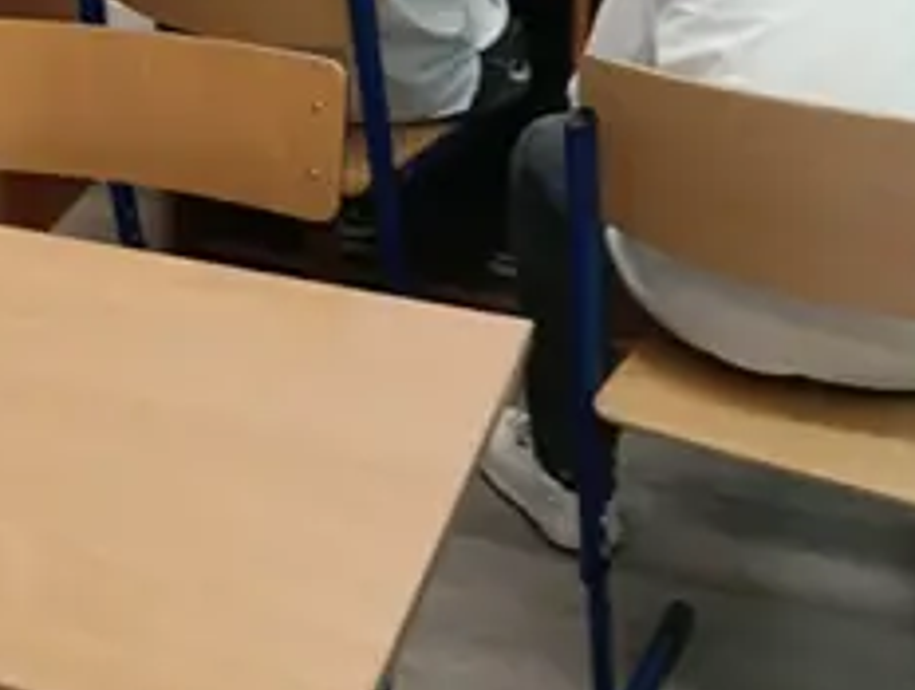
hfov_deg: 26.3
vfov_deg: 20.7
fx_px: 1775
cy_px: -110
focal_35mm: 67
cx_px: -130
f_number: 1.8
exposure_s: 1/33.3
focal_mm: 3.98
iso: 125
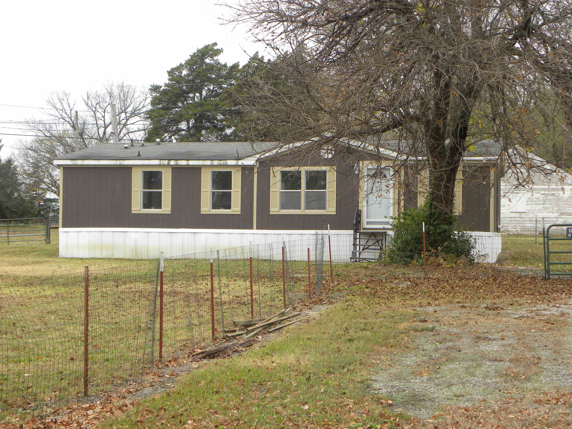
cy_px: 214
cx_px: 286
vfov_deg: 22.3
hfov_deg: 29.4
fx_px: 1091
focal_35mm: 66
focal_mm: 11.8
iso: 64
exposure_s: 1/83.8
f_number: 3.5
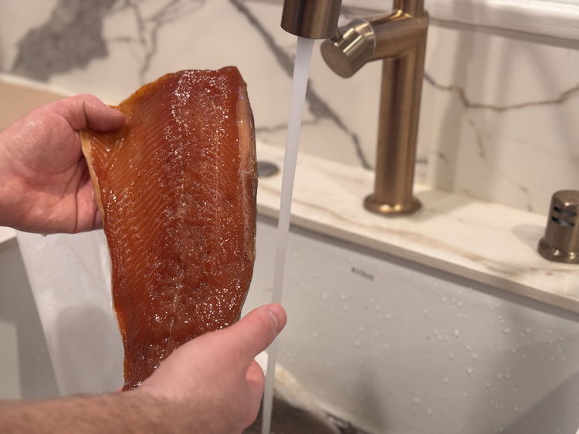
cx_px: 290
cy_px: 217
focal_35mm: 48
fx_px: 803
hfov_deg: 39.7
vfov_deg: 30.2
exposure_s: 1/60
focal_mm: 6.76
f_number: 1.78
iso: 200
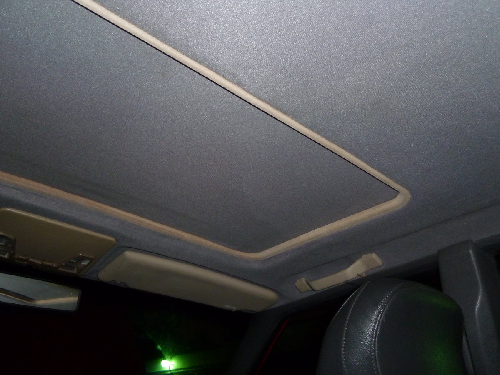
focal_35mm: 29
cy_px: 188
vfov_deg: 48.2
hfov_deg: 61.7
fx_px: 419
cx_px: 250
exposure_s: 1/30
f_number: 3.4
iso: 320
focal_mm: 4.7
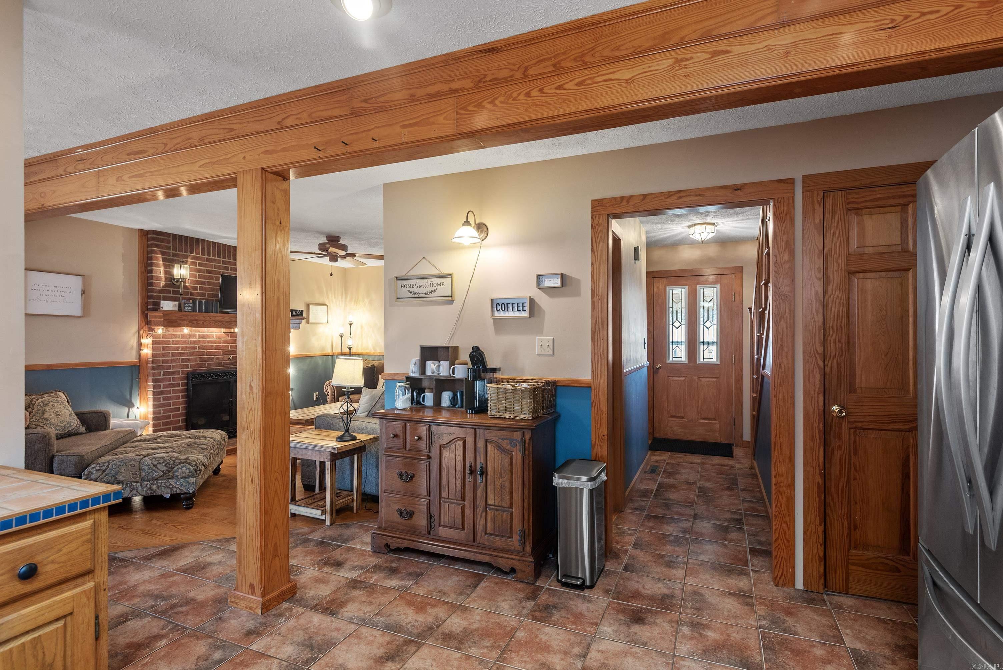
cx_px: 502
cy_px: 335
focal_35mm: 18
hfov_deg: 90.0
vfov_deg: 67.4
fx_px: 502
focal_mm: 18
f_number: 7.1
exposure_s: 1/2
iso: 400
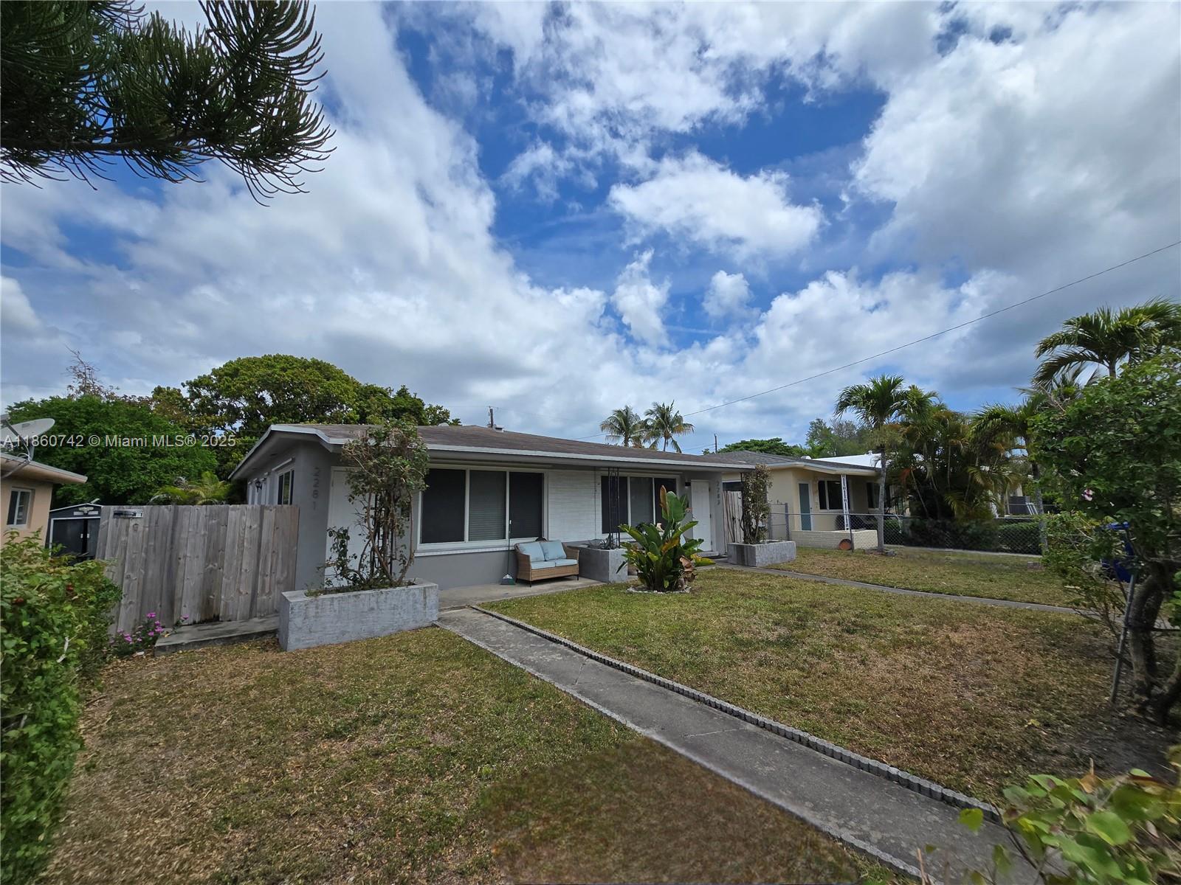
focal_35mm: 13
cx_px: 590
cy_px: 442
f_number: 2.2
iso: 50
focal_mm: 2.2
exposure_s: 1/5000
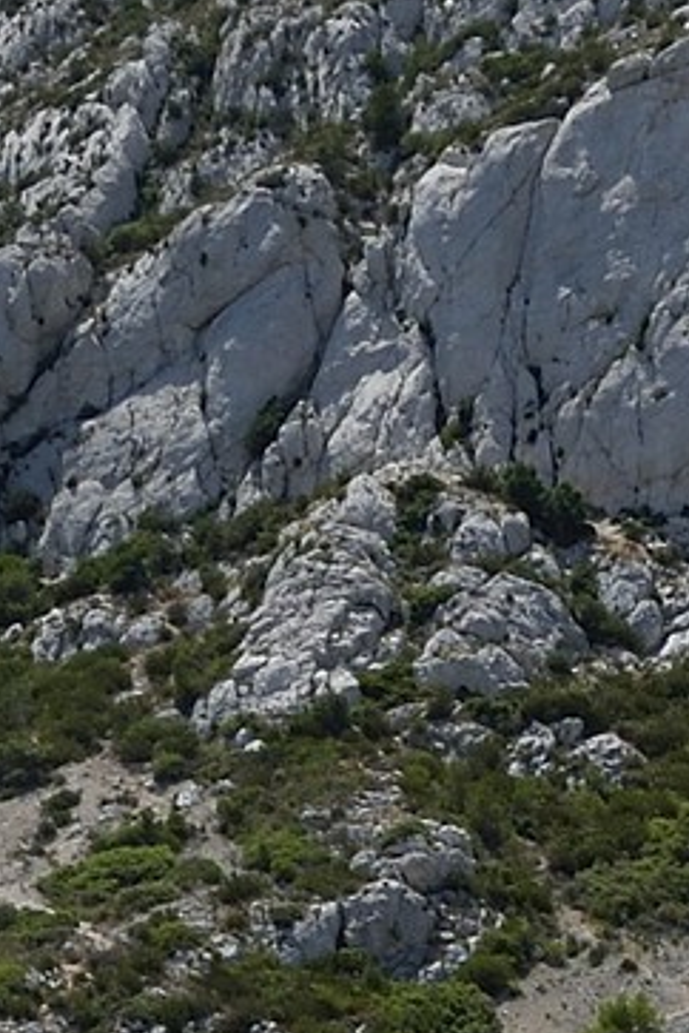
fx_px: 4564
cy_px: 2588
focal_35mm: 159
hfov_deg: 8.0
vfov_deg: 10.7
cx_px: 1668
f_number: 16
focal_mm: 24
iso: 200
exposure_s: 1/250
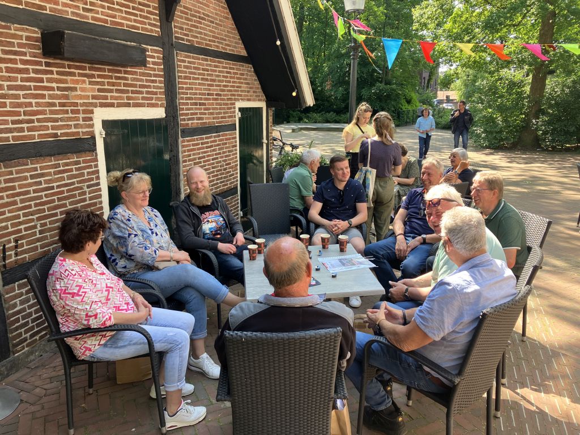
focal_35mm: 28
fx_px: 469
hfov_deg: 63.4
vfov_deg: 49.7
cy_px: 218
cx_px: 290
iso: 32
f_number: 1.8
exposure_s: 1/148
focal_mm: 3.99
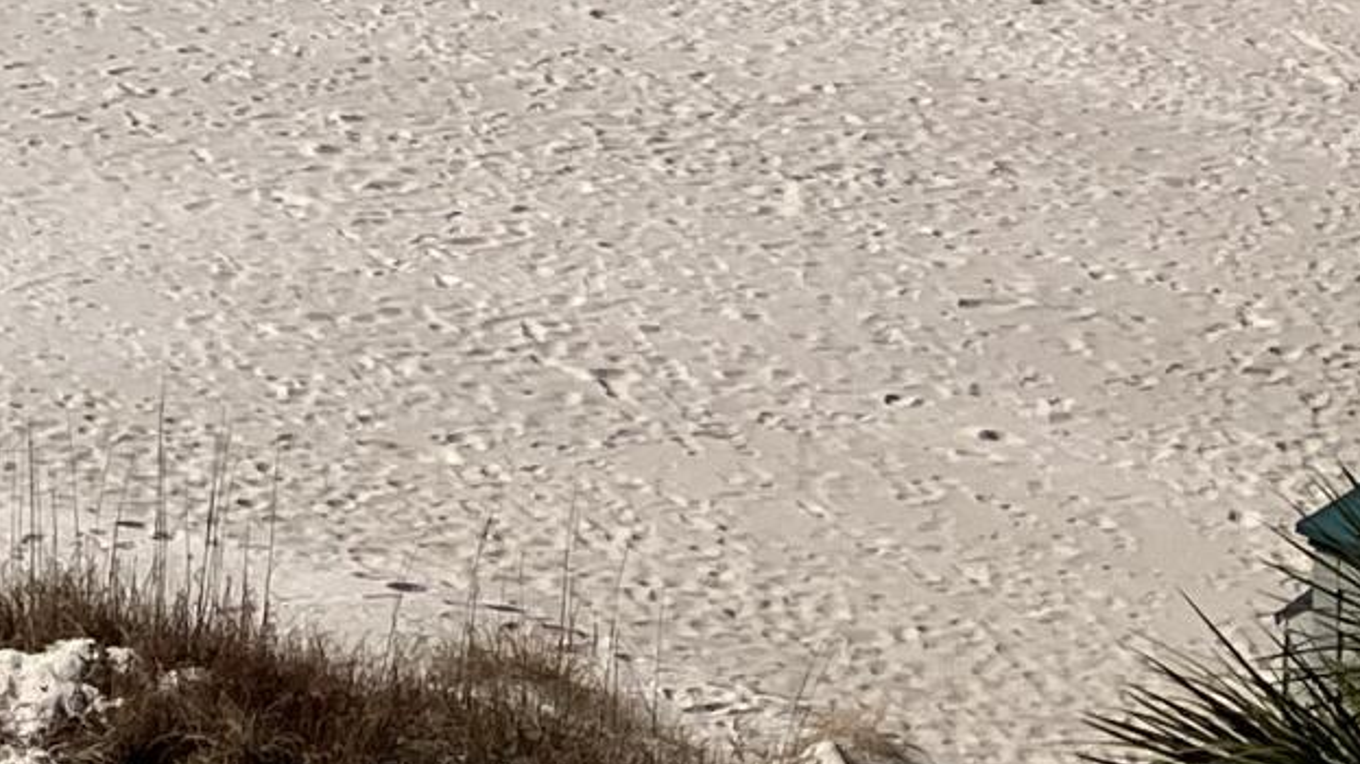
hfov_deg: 13.5
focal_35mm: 147
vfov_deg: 7.7
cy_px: -1096
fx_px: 5299
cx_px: -834
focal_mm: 3.99
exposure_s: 1/5405
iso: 32
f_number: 1.8
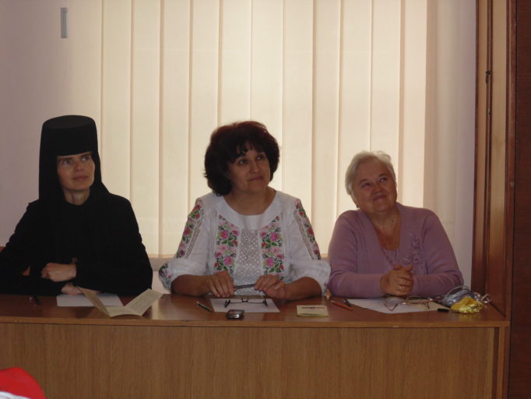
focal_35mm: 106
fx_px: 1627
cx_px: 266
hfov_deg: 18.5
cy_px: 200
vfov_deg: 14.0
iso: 250
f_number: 4.5
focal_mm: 19
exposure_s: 1/60
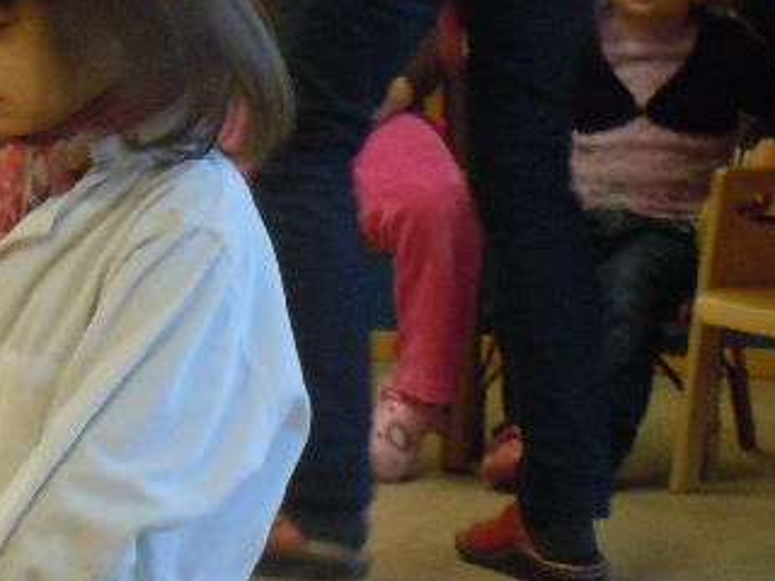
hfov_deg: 6.2
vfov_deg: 4.7
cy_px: 111
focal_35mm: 319
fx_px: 7142
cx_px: -271
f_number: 4.5
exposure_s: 1/20
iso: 400
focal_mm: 18.3
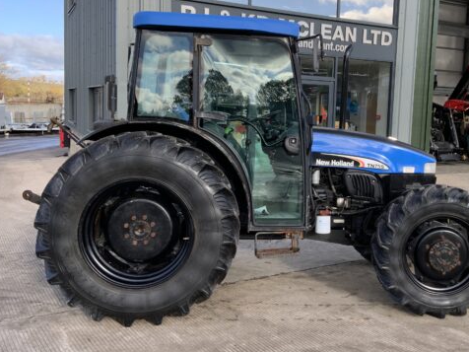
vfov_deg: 36.8
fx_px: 528
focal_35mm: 39
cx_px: 303
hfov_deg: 47.3
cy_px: 156
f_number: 1.8
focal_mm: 3
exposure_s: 1/509
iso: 16
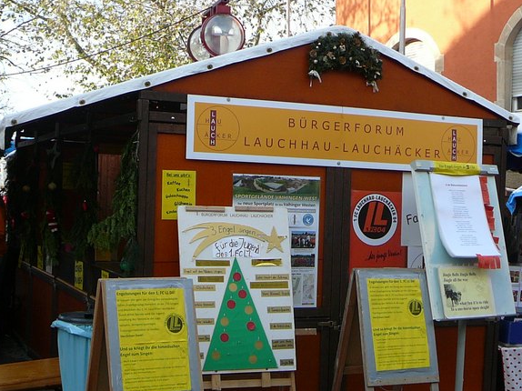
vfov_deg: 23.8
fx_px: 919
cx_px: 313
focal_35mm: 61
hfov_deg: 31.6
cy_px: 275
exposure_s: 1/320
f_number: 2.8
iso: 80
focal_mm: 5.2
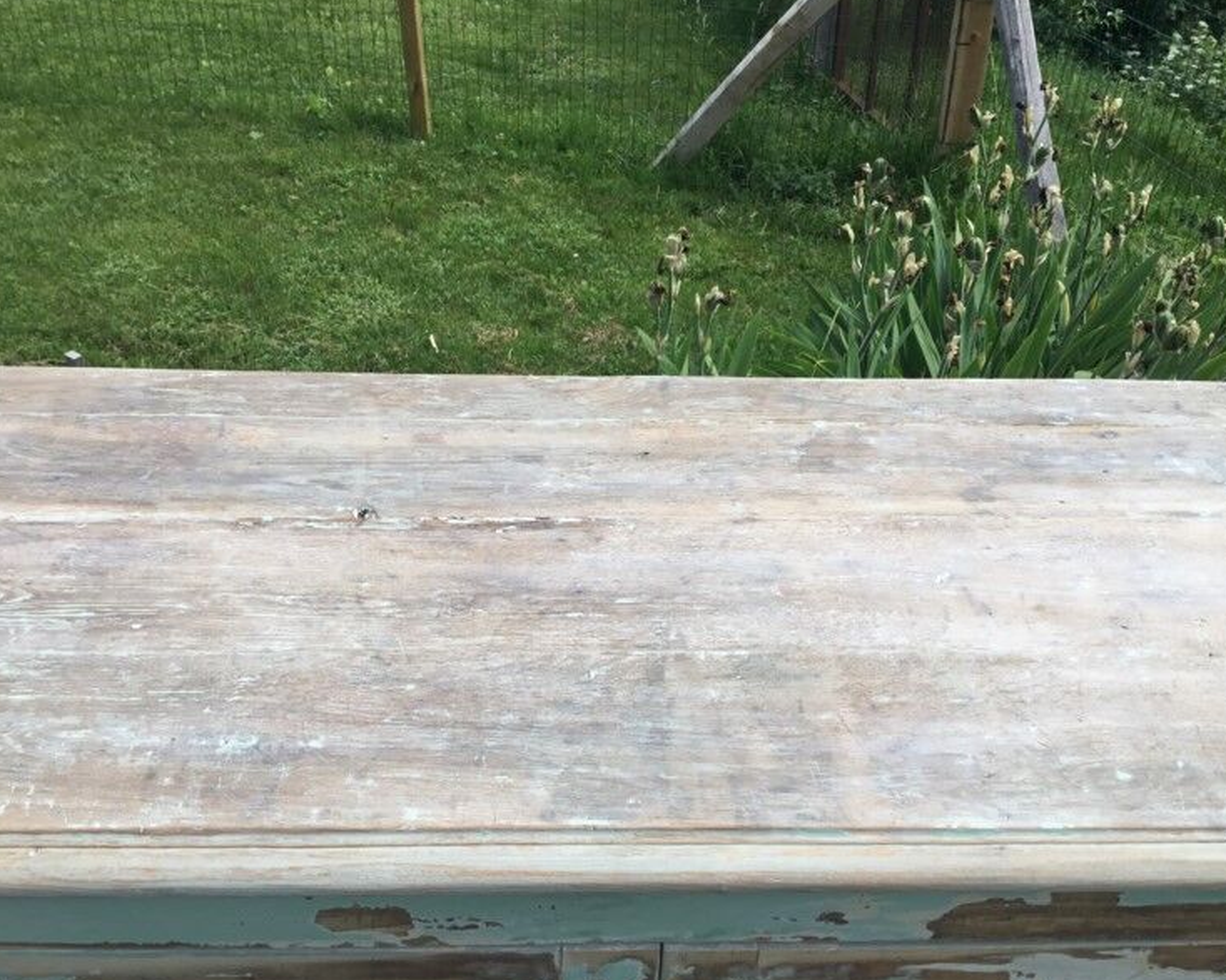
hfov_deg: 54.2
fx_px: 1197
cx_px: 610
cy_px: 489
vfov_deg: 44.5
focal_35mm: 33
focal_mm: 3.3
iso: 25
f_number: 2.4
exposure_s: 1/947
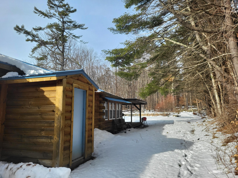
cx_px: 119
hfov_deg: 67.3
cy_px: 89
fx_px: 179
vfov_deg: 53.1
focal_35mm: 26
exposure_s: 1/1468
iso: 40
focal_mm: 5.4
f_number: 1.8
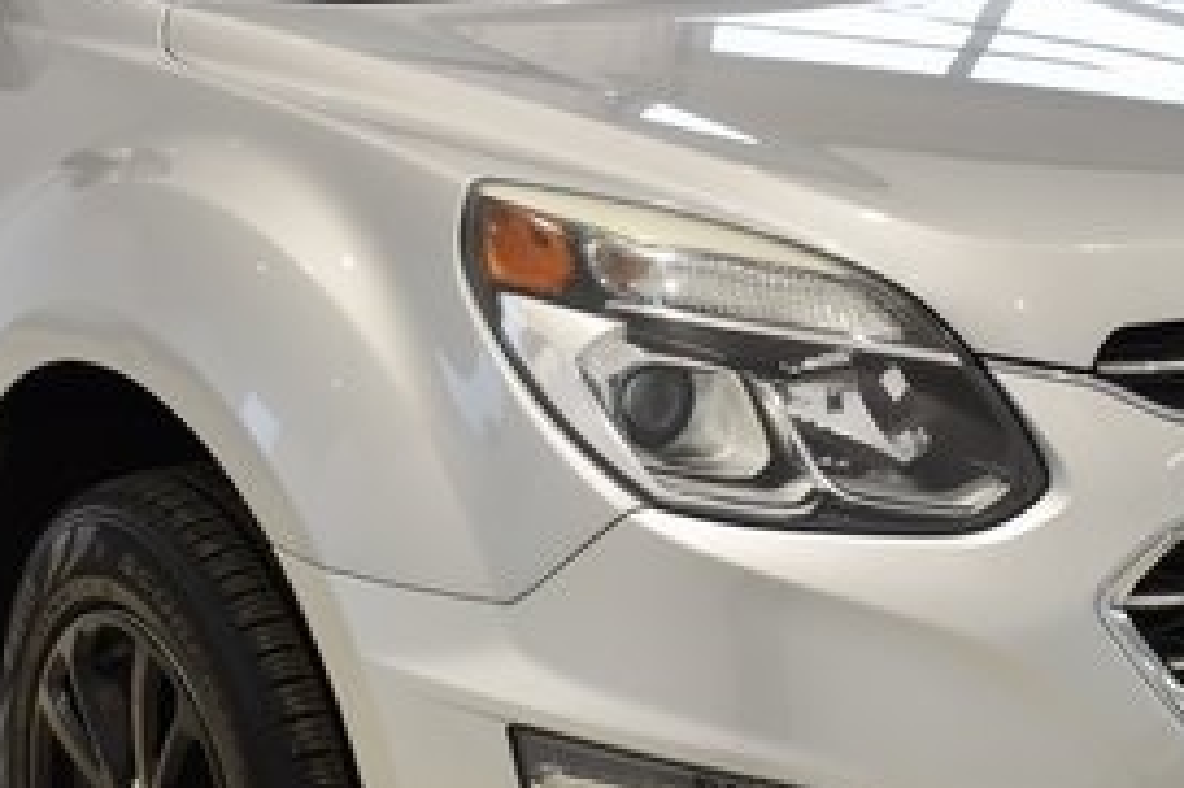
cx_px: 535
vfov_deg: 18.4
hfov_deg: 27.3
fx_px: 2438
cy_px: 416
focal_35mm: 74
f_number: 3.8
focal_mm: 21
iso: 110
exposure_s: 1/30
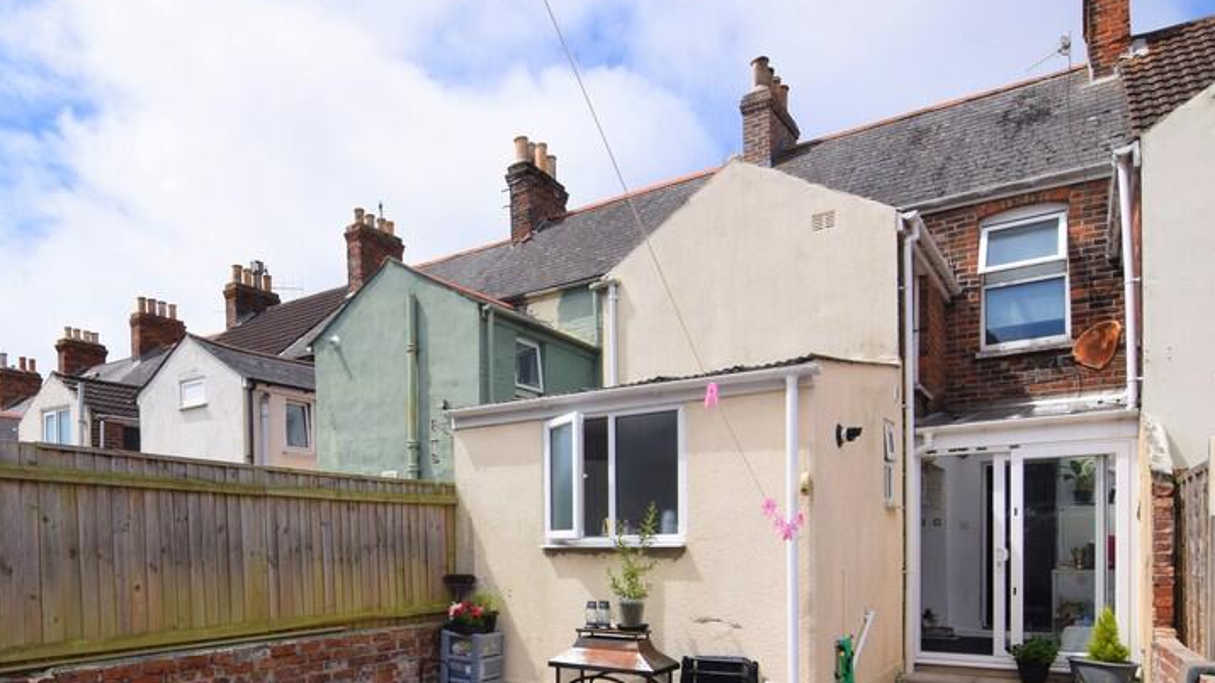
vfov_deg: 43.9
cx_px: 486
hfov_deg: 73.8
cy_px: 556
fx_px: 797
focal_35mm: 25
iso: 100
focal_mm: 11
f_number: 11
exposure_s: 1/200
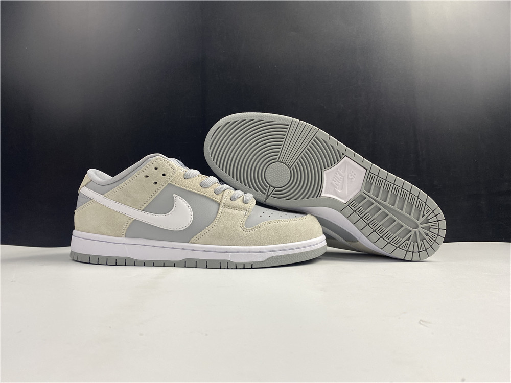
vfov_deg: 53.1
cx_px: 256
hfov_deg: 67.3
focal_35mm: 26
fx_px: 384
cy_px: 192
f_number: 1.8
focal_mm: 4.25
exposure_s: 1/100
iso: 64
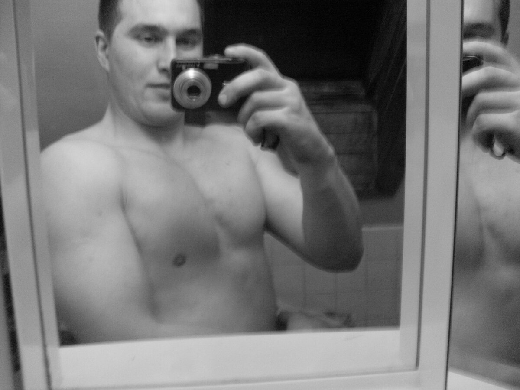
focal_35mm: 38
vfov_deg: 37.7
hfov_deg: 49.0
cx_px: 260
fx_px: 571
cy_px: 195
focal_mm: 6.3
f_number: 2.8
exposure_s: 1/10
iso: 200
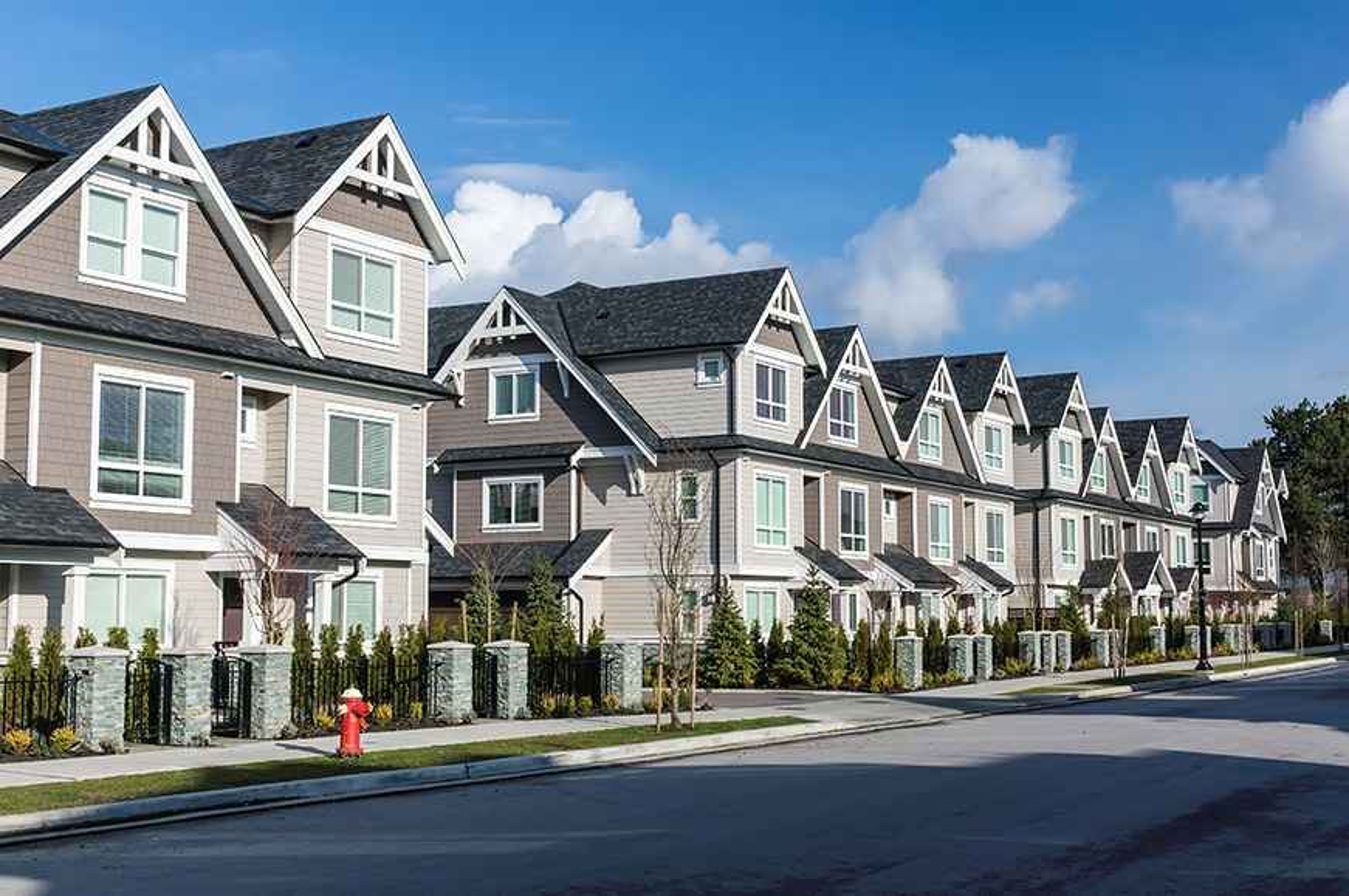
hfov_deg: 43.6
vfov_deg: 29.8
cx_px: 674
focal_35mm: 45
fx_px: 1685
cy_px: 448
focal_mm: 30
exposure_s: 1/320
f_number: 7.1
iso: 200
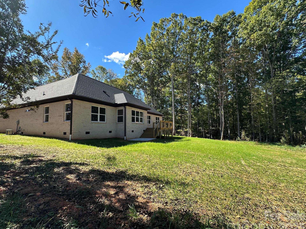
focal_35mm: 15
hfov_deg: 98.2
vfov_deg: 81.7
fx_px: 133
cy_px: 118
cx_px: 153
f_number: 2.2
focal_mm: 2.22
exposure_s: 1/518
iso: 40
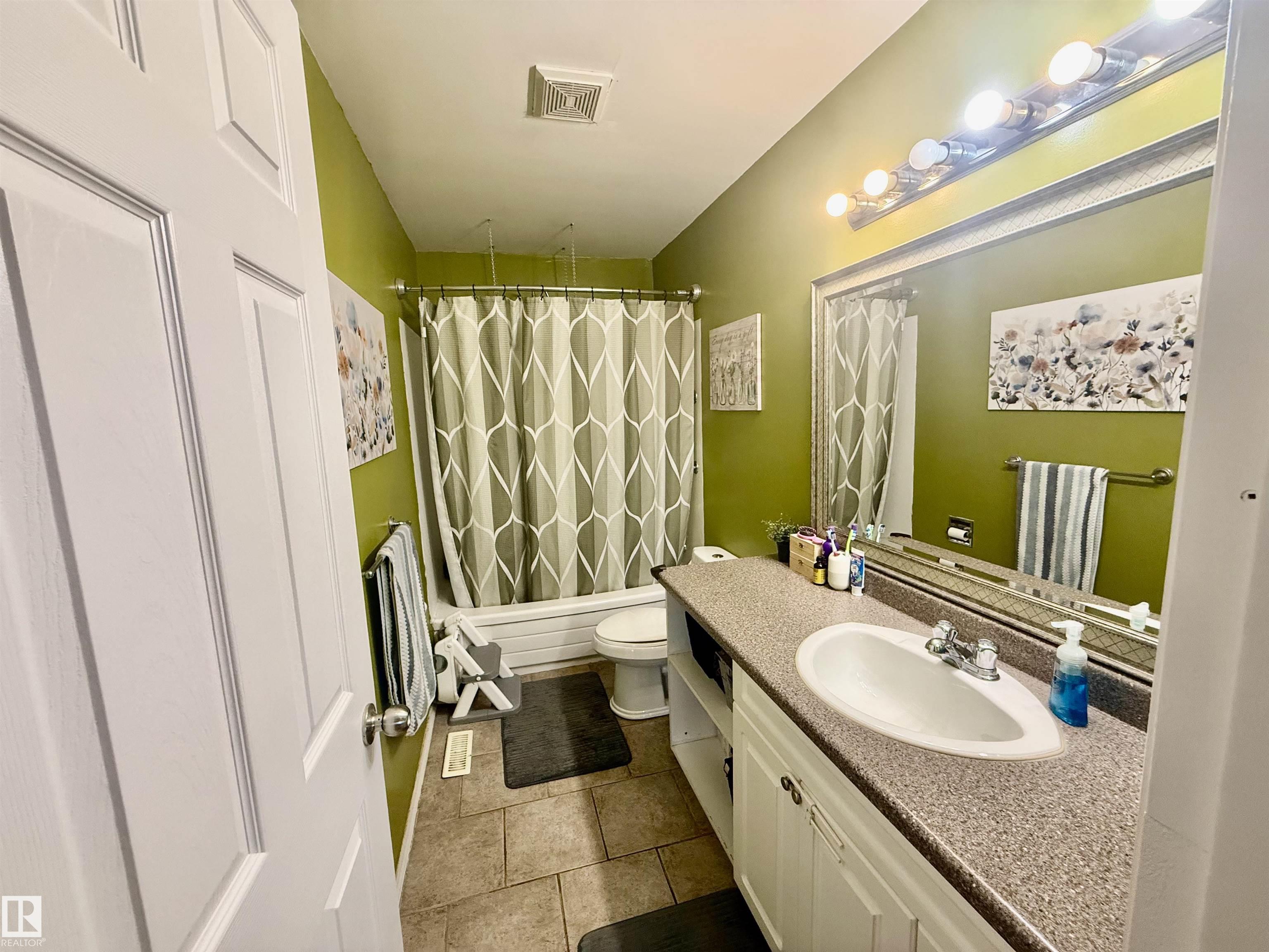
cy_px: 476
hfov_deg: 102.1
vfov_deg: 85.7
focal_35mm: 14
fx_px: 513
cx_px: 634
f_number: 2.2
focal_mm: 2.22
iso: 320
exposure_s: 1/120
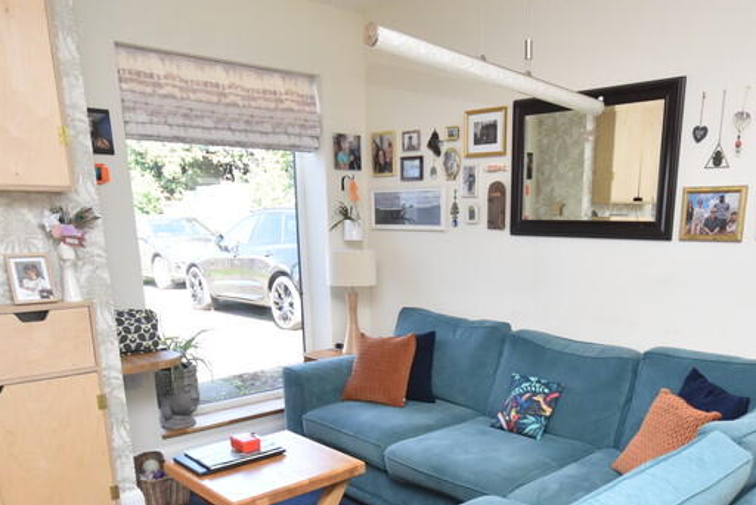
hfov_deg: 61.4
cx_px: 450
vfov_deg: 42.0
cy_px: 394
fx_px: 630
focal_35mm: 30
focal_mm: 10
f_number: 4.5
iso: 800
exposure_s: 1/160
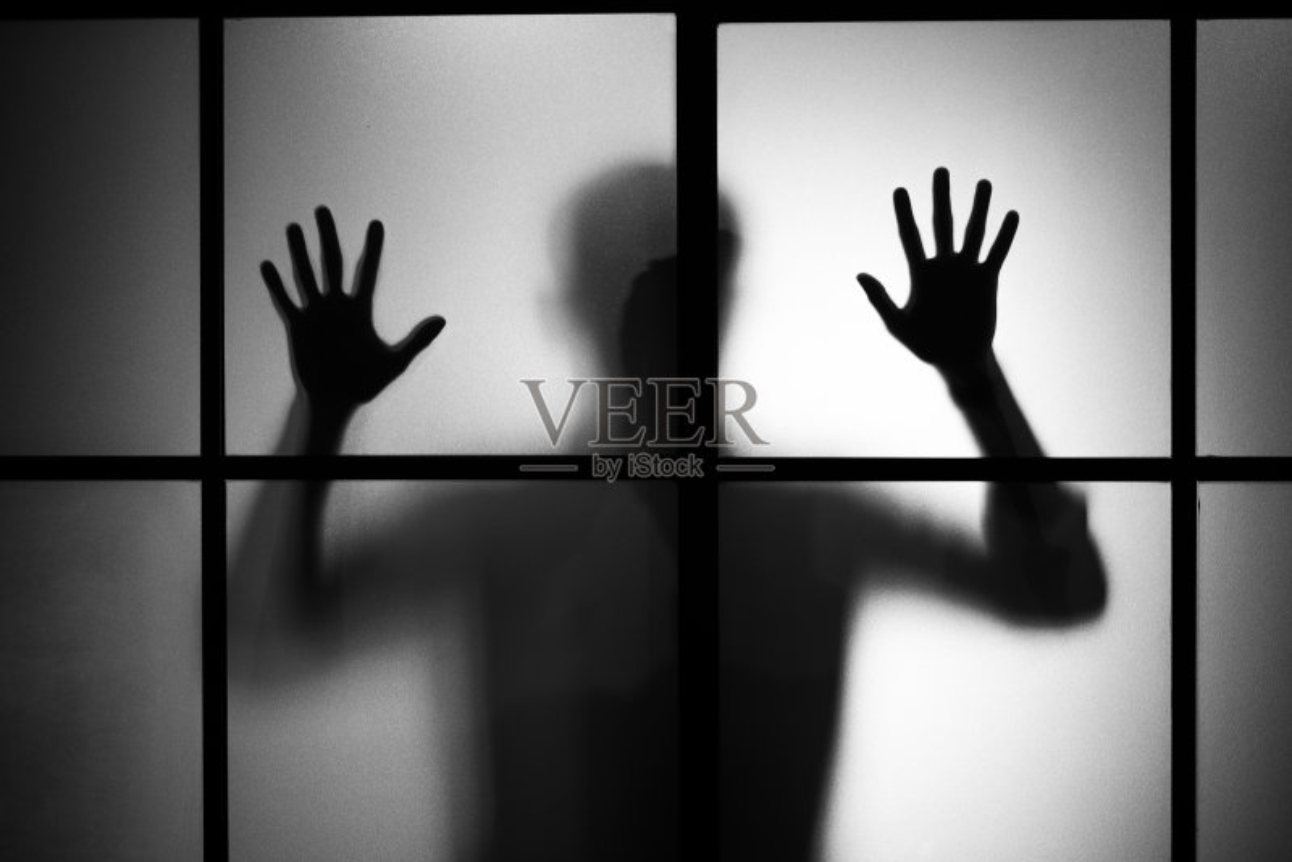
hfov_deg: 39.6
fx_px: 1795
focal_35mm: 50
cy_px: 431
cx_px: 646
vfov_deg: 27.0
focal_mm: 50
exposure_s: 1/125
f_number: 1.8
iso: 180
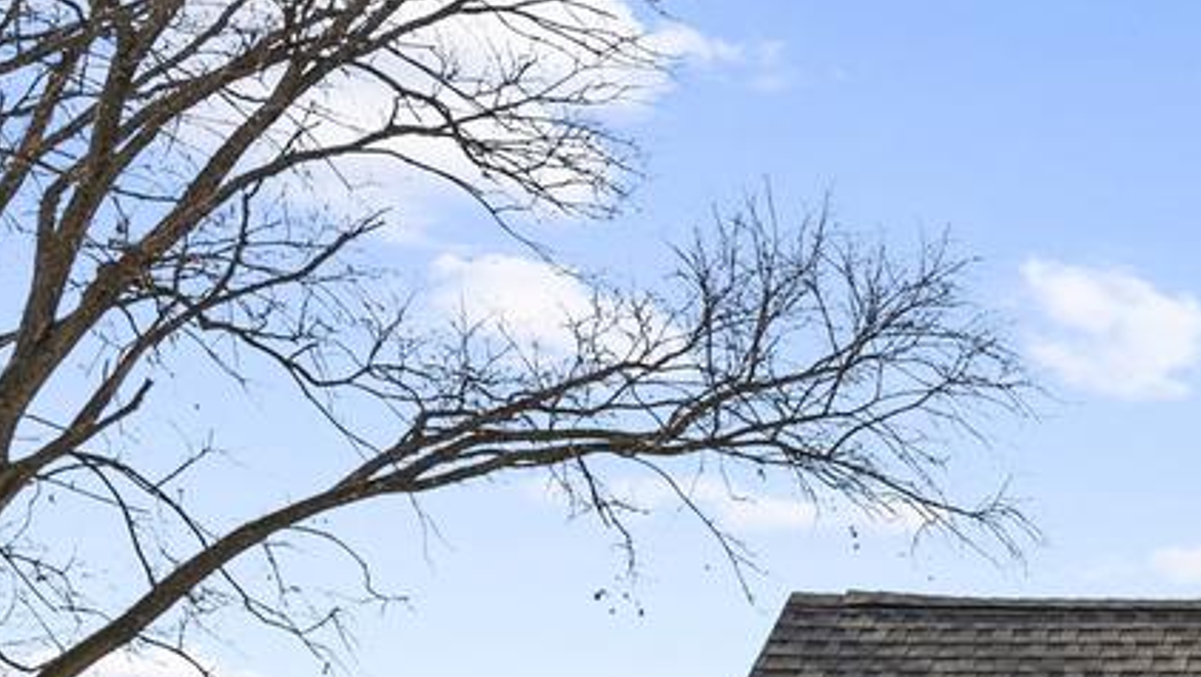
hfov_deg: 22.0
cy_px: 1085
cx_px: 1884
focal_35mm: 77
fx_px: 2447
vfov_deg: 14.5
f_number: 7.1
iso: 80
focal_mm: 21.5
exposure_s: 1/125
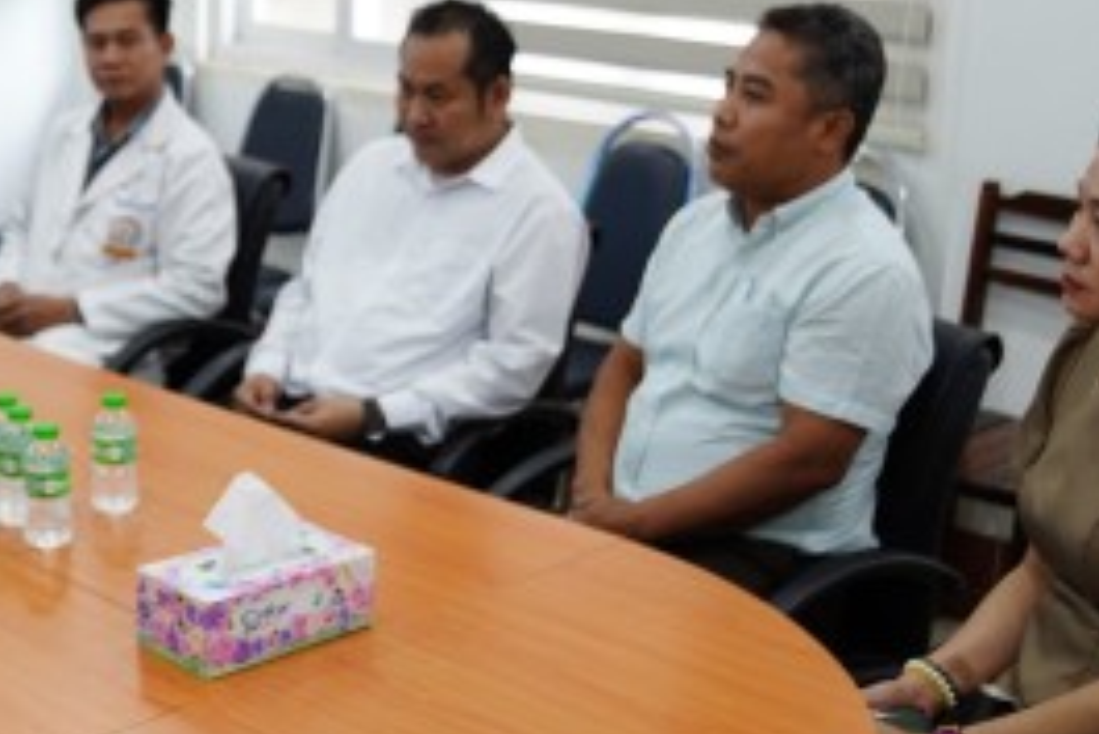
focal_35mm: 66
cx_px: 87
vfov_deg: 20.6
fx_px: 2016
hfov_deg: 29.1
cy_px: 270
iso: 500
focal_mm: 25
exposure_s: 1/30
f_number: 2.8
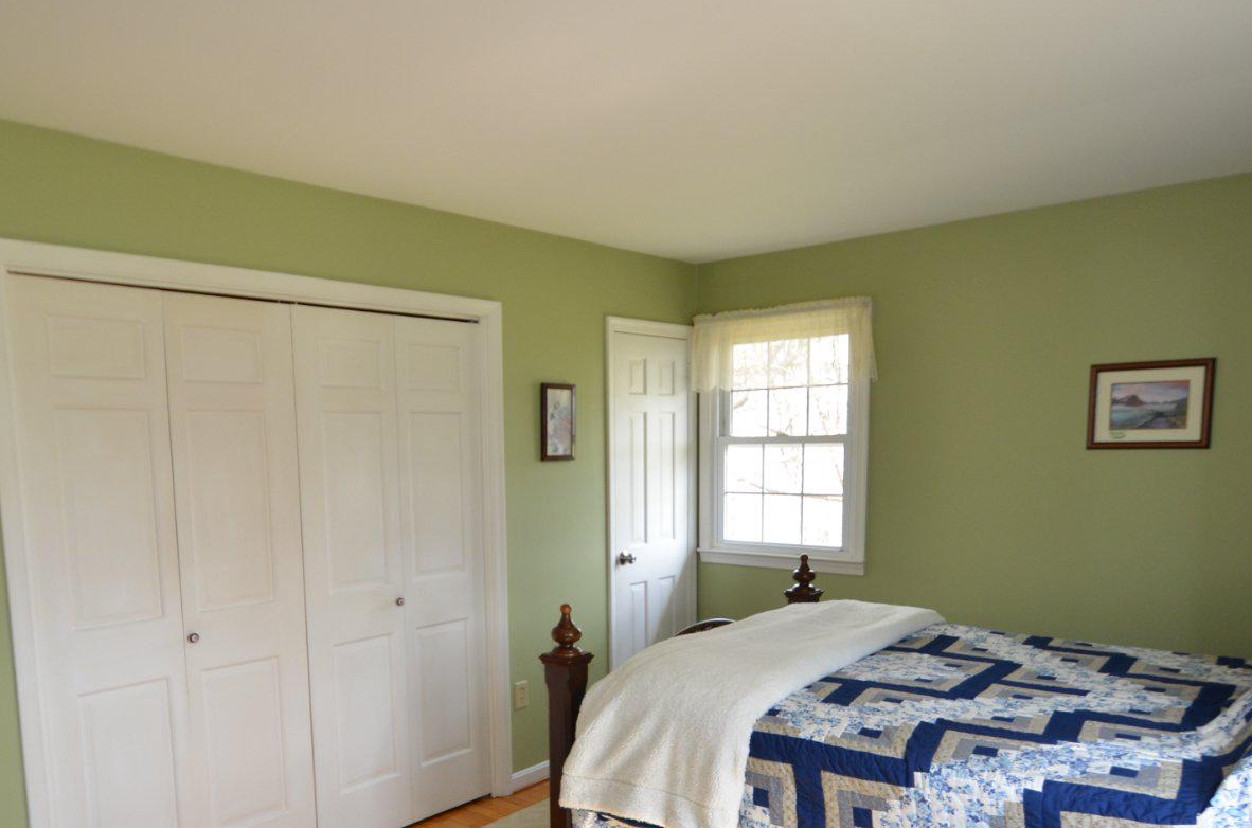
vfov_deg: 48.8
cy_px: 519
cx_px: 568
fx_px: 902
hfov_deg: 69.4
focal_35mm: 26
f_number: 3.5
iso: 400
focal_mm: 10
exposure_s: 1/80
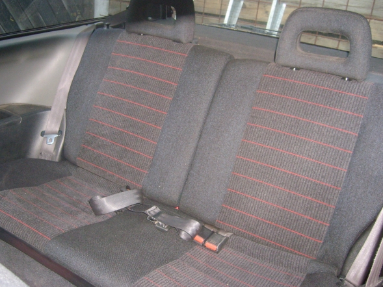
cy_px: 142
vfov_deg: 37.7
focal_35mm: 38
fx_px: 421
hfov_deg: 49.0
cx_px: 185
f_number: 2.8
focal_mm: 5.8
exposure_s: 1/45
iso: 235
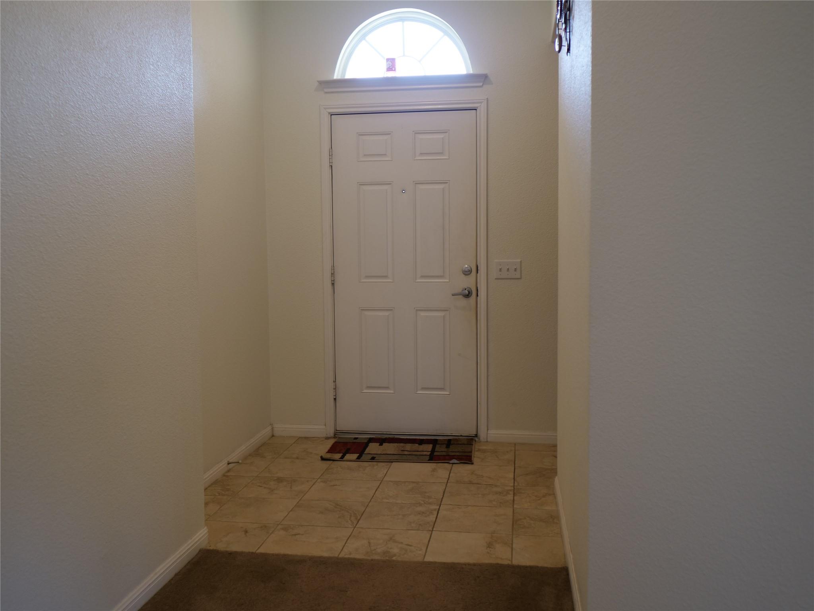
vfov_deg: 44.2
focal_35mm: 32
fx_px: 752
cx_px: 407
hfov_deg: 56.8
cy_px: 306
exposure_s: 1/125
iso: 200
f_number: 1.6
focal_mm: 16
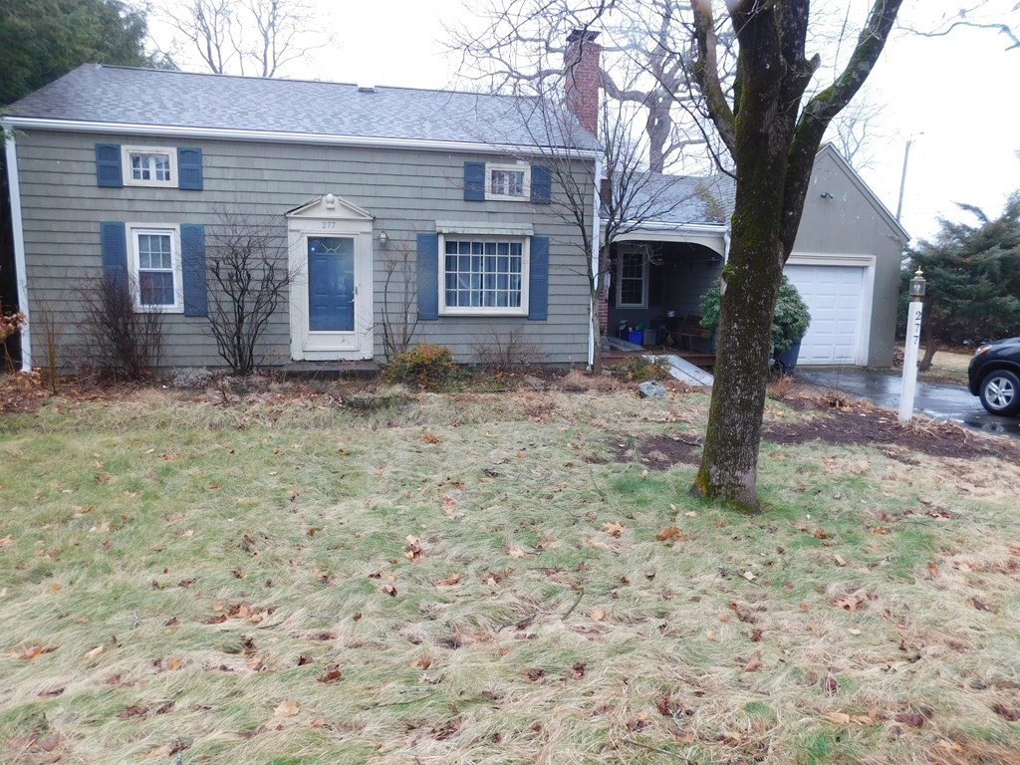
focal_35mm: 23
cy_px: 382
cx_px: 510
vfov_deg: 58.9
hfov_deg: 73.9
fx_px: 678
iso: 125
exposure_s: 1/30
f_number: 3
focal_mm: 4
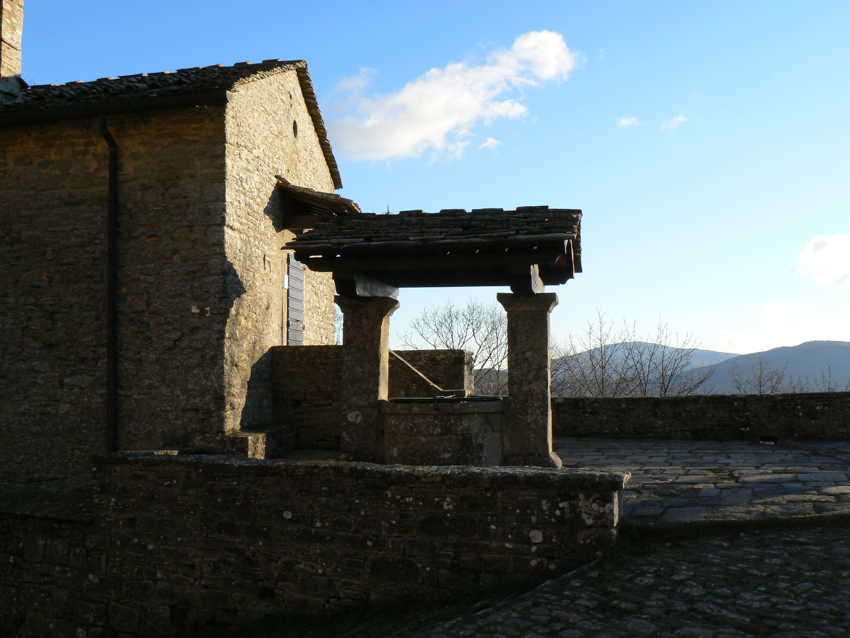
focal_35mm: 37
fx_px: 909
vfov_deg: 38.7
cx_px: 425
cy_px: 319
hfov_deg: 50.1
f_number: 8
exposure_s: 1/100
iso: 80
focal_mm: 6.2
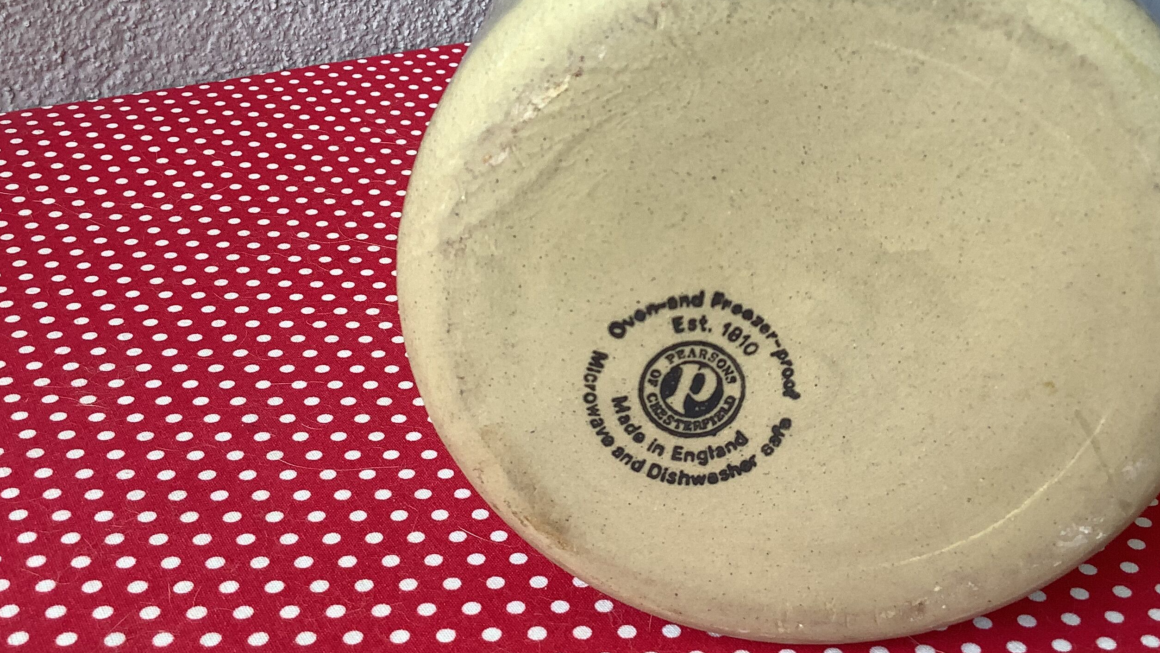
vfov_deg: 27.0
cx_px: 659
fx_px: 1353
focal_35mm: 44
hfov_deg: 46.3
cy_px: 243
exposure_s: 1/100
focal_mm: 3.3
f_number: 2.4
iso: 32
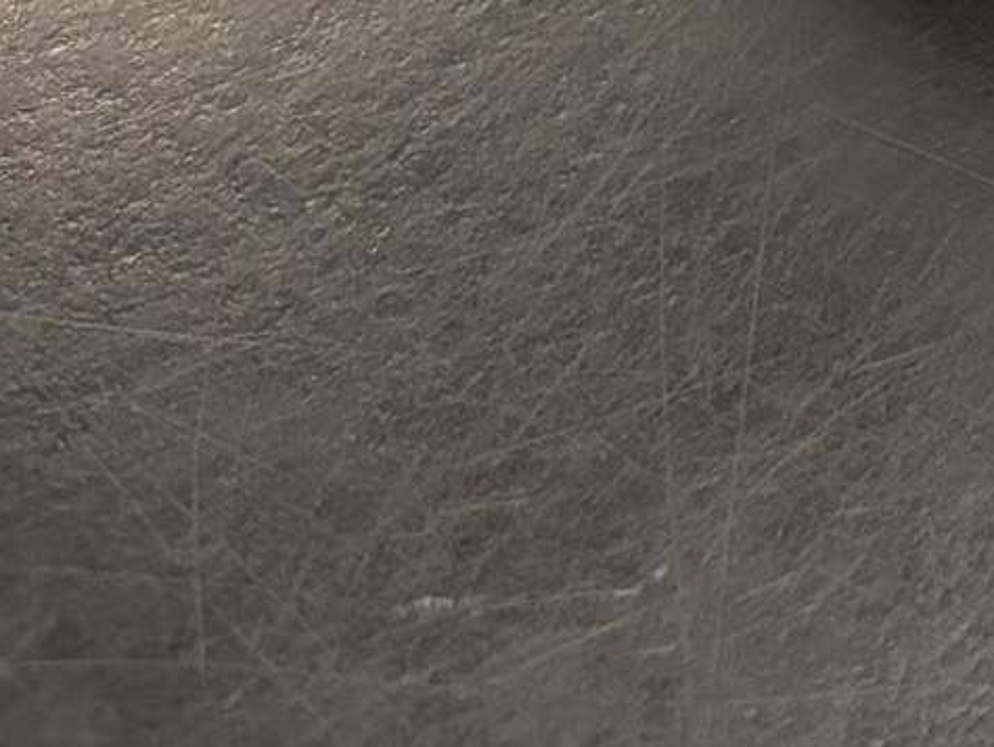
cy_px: -854
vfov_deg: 11.6
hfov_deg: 14.4
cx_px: 2036
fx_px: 3219
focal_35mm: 112
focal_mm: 5.96
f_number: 1.6
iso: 125
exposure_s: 1/60
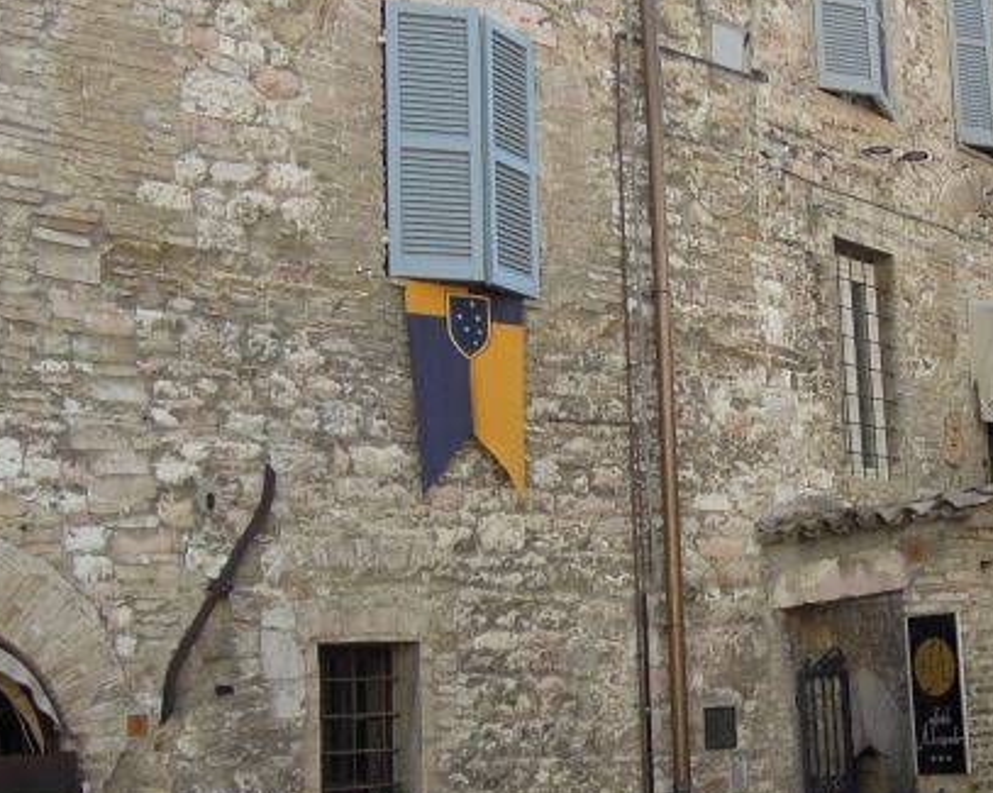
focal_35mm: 59
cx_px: 703
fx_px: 1733
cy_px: 476
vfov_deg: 25.7
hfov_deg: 31.6
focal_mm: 4.3
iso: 160
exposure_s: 1/640
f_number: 2.8
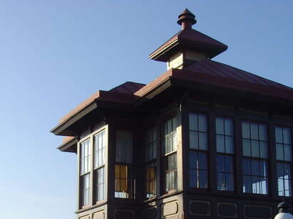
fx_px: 643
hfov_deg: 25.6
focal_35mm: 76
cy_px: 211
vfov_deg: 18.9
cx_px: 108
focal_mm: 6.6
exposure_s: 1/250
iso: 80
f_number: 6.3
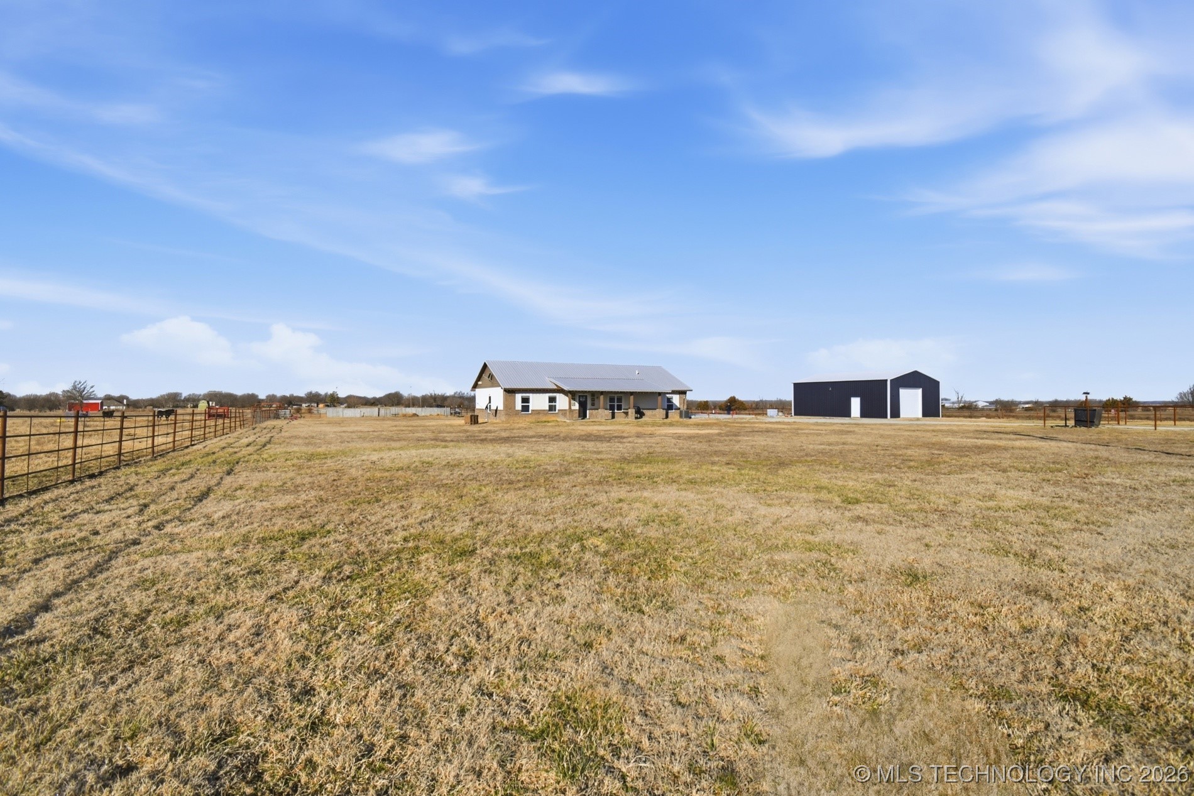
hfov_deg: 100.4
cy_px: 398
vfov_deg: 77.3
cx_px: 597
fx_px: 498
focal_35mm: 15
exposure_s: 1/2500
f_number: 13
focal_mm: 10
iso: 250
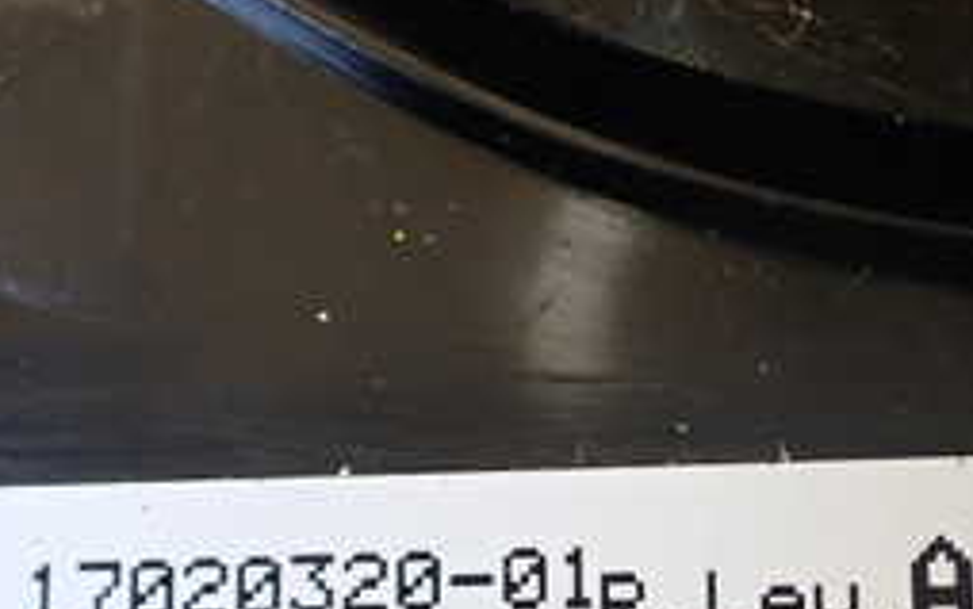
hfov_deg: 26.6
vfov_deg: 17.2
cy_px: 540
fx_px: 1990
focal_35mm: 75
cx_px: 862
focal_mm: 5.4
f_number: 2.3
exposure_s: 1/125
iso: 250
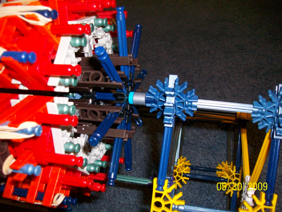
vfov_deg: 41.8
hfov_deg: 54.0
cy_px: 106
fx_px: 277
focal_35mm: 34
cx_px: 141
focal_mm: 5.7
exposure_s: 1/60
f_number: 2.8
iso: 160
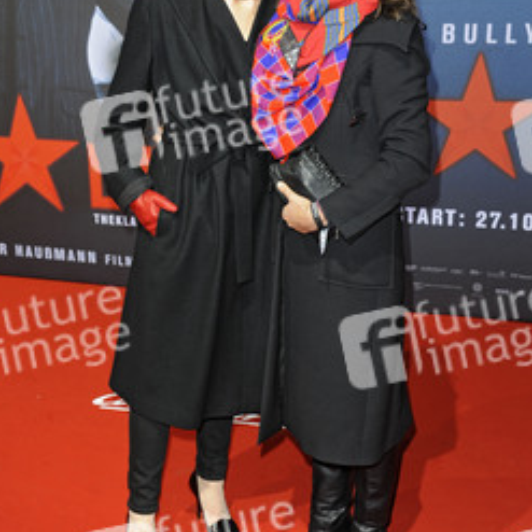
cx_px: 254
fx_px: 1078
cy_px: 230
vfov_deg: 27.7
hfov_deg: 27.7
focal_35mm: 62
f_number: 5.6
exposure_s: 1/160
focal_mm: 45
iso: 500
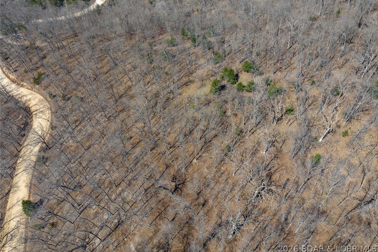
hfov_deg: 71.5
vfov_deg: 51.2
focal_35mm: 25
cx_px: 189
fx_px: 263
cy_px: 113
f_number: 2.8
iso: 110
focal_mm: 12.29
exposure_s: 1/1600
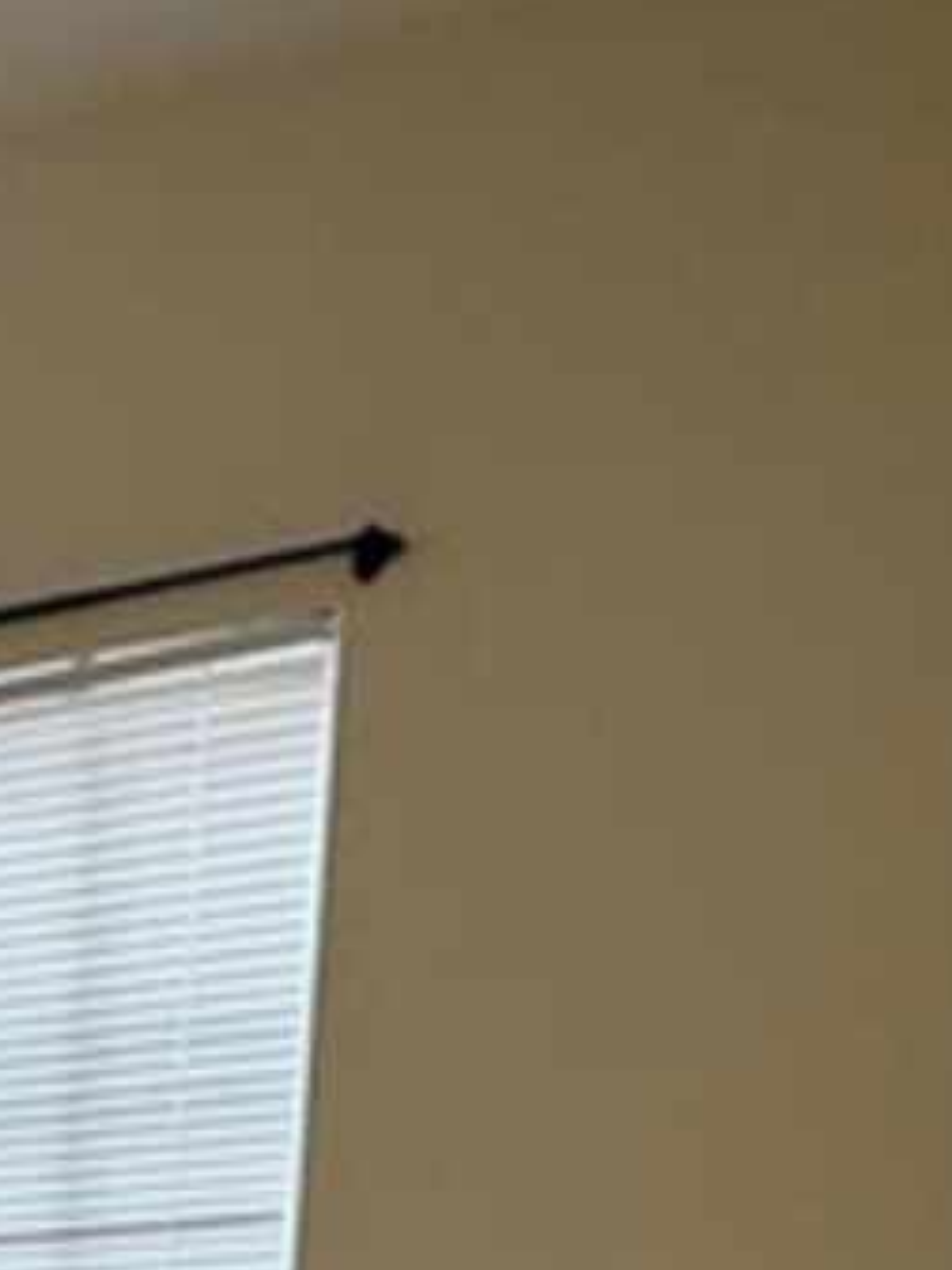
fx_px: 2603
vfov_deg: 19.5
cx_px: -990
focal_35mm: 71
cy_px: 2359
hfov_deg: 15.9
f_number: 2.2
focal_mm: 2.22
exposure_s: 1/60
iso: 250
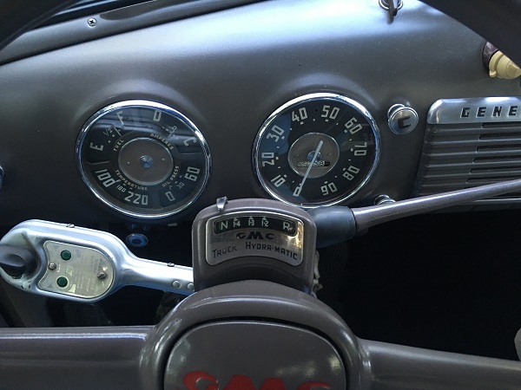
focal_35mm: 29
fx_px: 436
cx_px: 260
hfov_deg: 61.7
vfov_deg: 48.2
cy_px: 195
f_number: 2.2
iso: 160
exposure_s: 1/30
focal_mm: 4.15
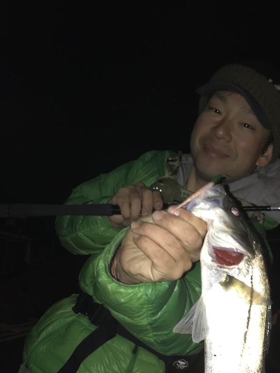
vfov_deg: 40.7
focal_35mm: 45
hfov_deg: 31.9
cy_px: 287
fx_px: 485
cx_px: 188
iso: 20
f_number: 1.8
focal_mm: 3.99
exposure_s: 1/17
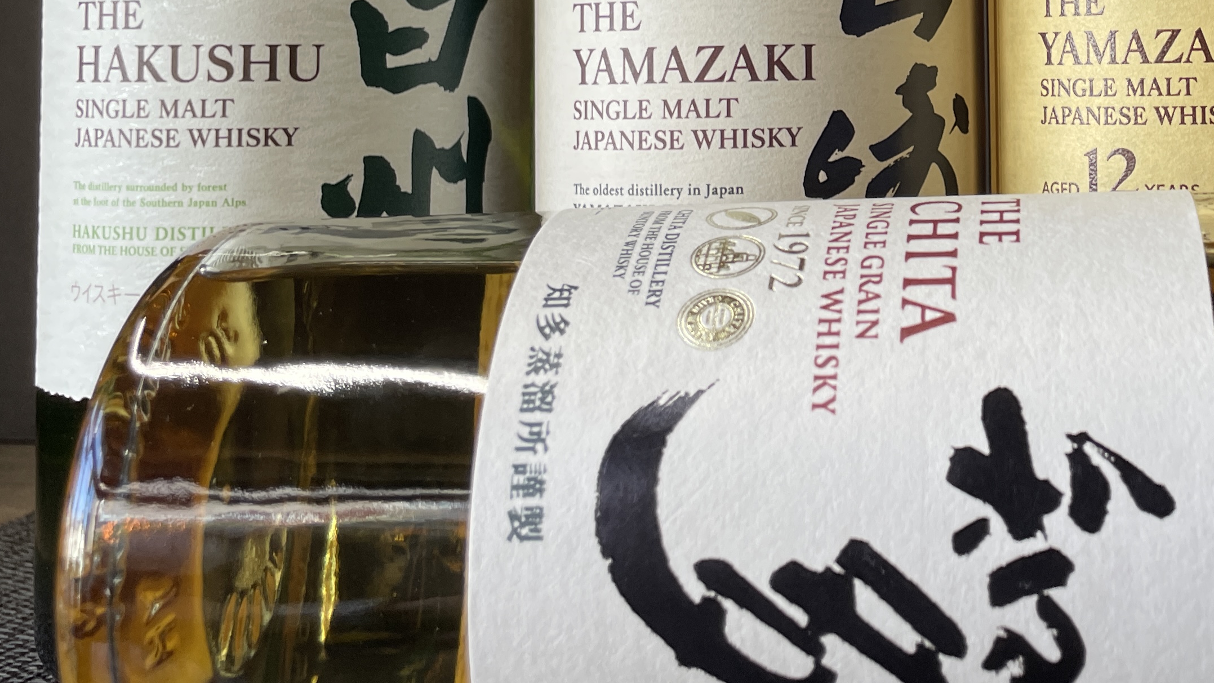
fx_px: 1706
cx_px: 1028
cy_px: -29
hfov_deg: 37.3
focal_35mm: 53
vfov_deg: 21.7
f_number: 1.6
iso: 50
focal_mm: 4.2
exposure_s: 1/100
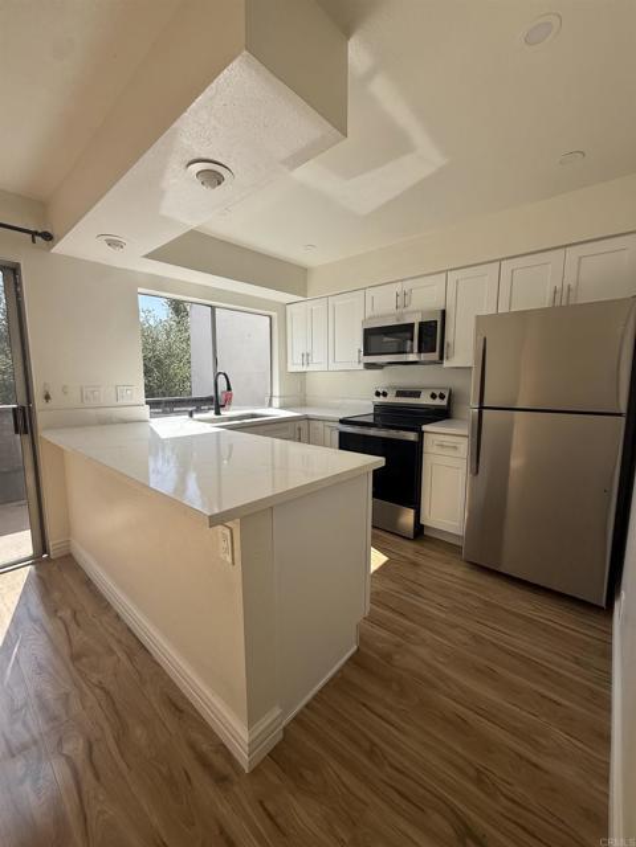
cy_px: 424
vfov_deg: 102.1
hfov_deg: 85.7
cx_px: 318
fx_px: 343
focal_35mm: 14
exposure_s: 1/1033
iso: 64
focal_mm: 2.22
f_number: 2.2
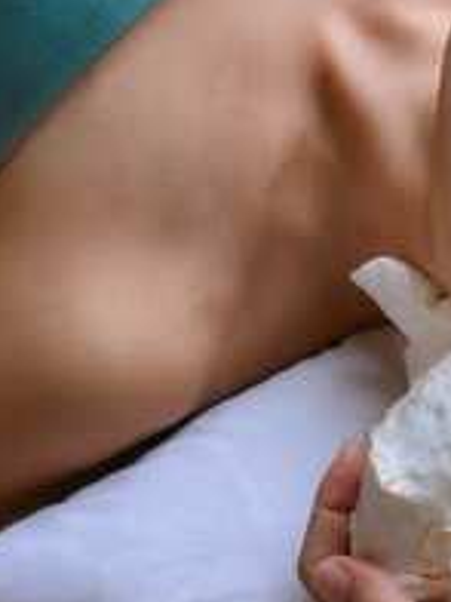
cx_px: 601
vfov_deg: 16.1
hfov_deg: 11.8
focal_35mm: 122
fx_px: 2119
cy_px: 303
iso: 1600
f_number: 9
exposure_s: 1/200
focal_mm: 62
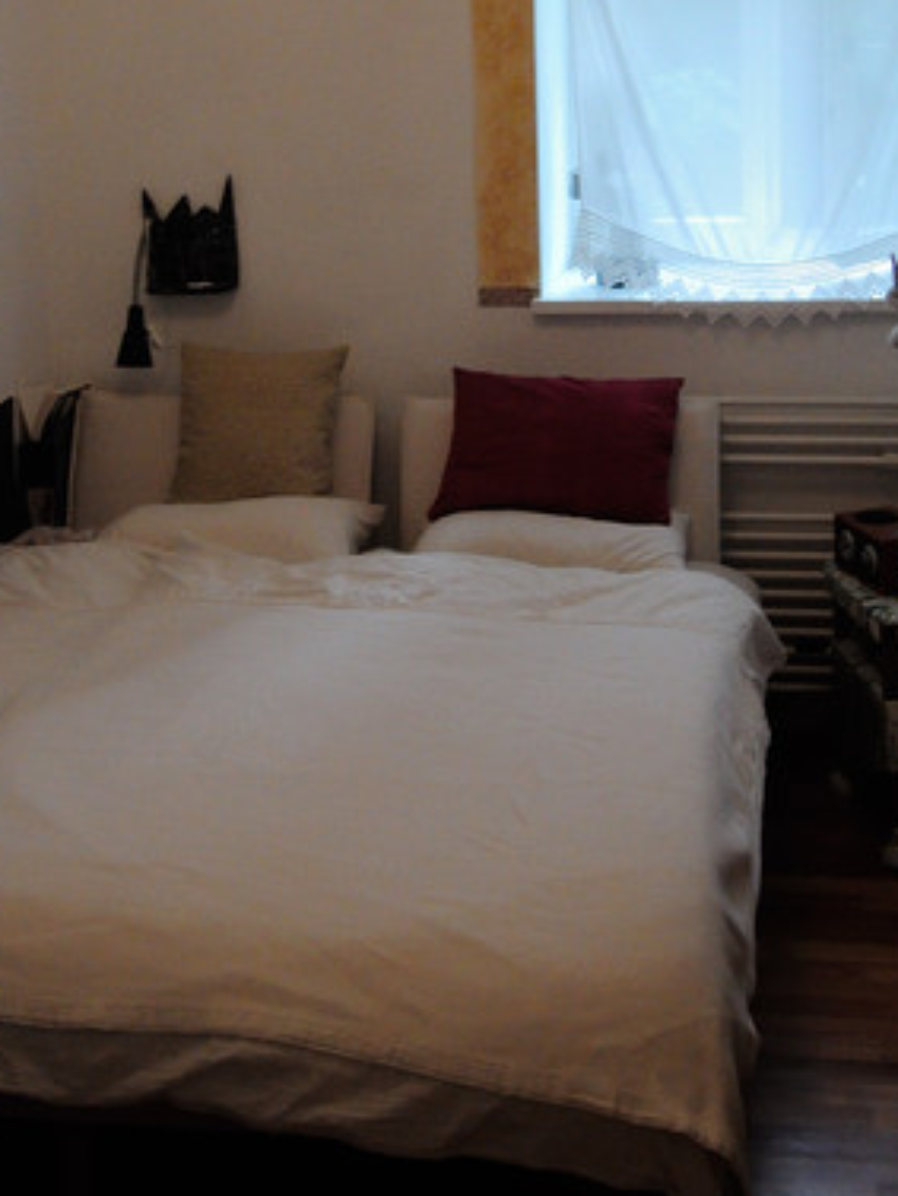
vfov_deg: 33.2
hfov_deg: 25.7
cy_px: 327
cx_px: 460
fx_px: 1970
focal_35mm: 57
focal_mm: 6
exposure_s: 1/6
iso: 800
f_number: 2.5
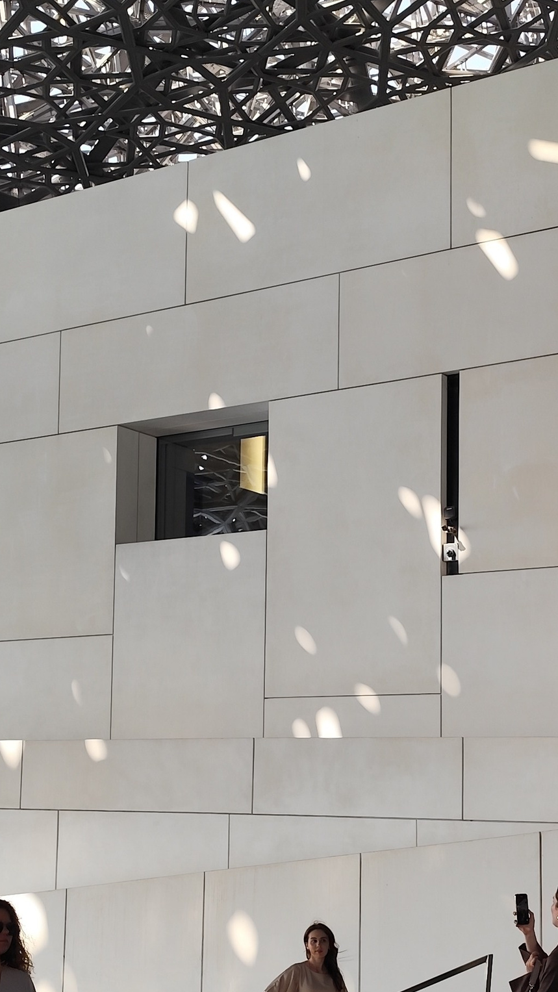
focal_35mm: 56
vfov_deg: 37.0
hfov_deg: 21.4
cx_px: 294
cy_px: 629
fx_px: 1473
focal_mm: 6.19
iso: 50
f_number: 1.65
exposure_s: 1/241
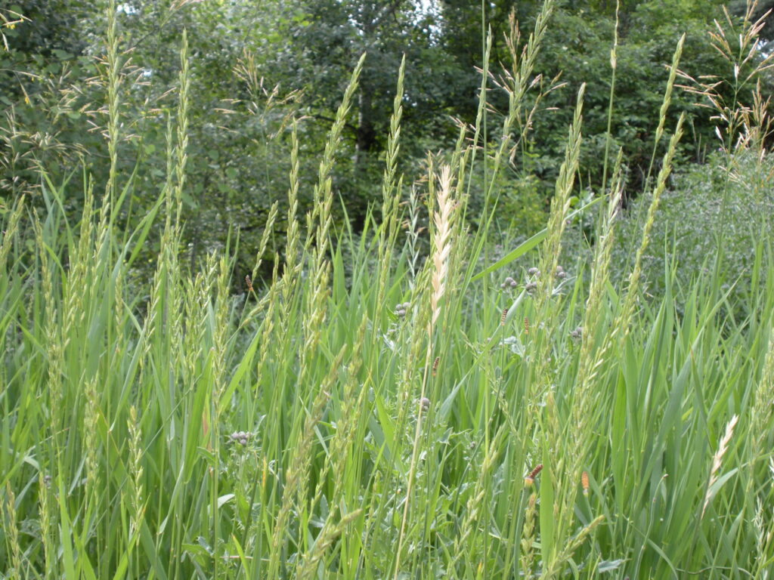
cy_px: 290
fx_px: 1163
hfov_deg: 36.8
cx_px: 387
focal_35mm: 52
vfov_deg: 28.0
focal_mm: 9.1
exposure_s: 1/96.6
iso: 64
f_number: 4.4
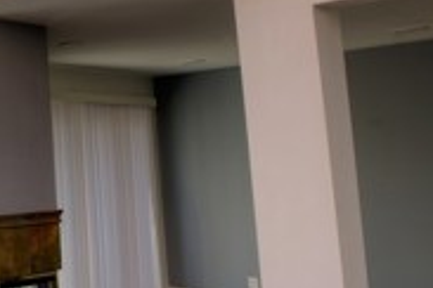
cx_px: -230
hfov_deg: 27.1
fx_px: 589
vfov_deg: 27.5
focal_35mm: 49
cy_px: 116
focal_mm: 14
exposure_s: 1/15
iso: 64
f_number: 8
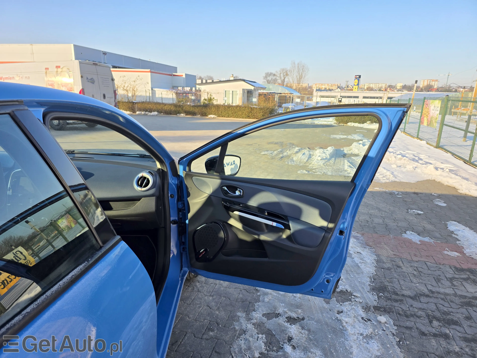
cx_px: 238
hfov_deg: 73.9
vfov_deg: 58.9
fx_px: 317
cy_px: 179
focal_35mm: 23
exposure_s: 1/2790
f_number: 1.7
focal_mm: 6.3
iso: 80
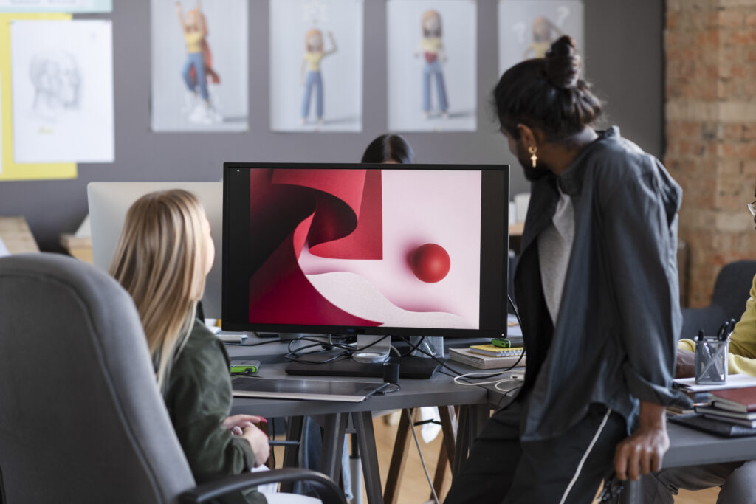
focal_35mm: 85
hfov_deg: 23.9
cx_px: 378
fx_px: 1785
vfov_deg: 16.1
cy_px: 252
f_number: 2.5
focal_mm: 85
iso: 500
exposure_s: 1/200
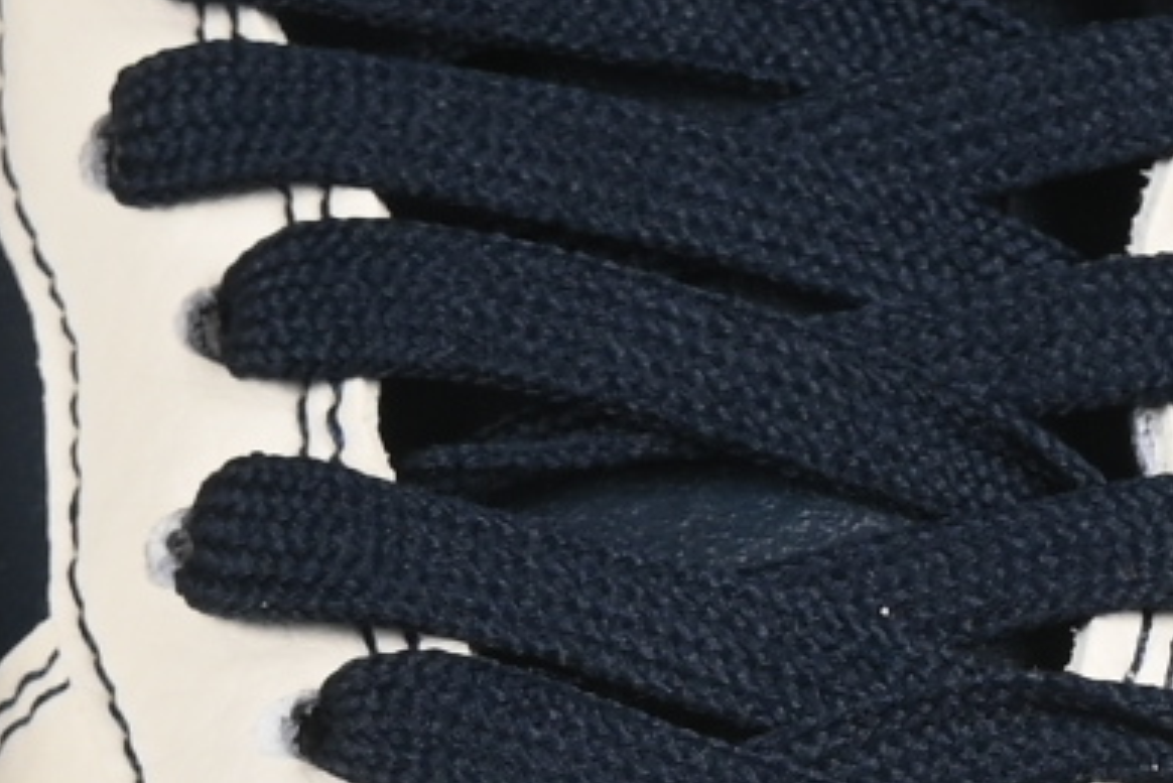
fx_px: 17535
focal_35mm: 538
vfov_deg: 2.6
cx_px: -299
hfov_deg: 3.8
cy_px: 1276
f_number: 8
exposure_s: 1/80
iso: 160
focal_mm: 50
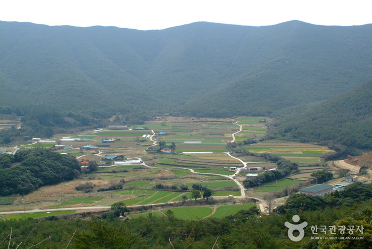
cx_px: 186
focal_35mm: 42
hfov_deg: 46.3
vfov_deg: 32.0
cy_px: 124
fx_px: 435
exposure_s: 1/350
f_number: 9.5
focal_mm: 28
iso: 400
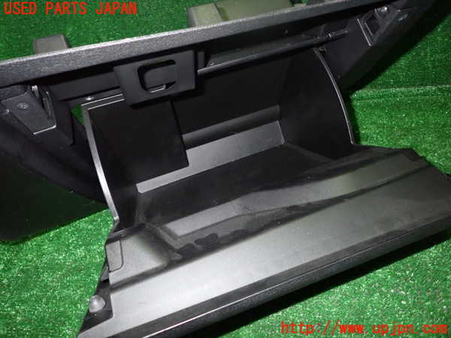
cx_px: 226
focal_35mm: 25
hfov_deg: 69.4
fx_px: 326
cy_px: 169
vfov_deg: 54.9
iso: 800
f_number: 5.6
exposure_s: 1/30
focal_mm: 4.5
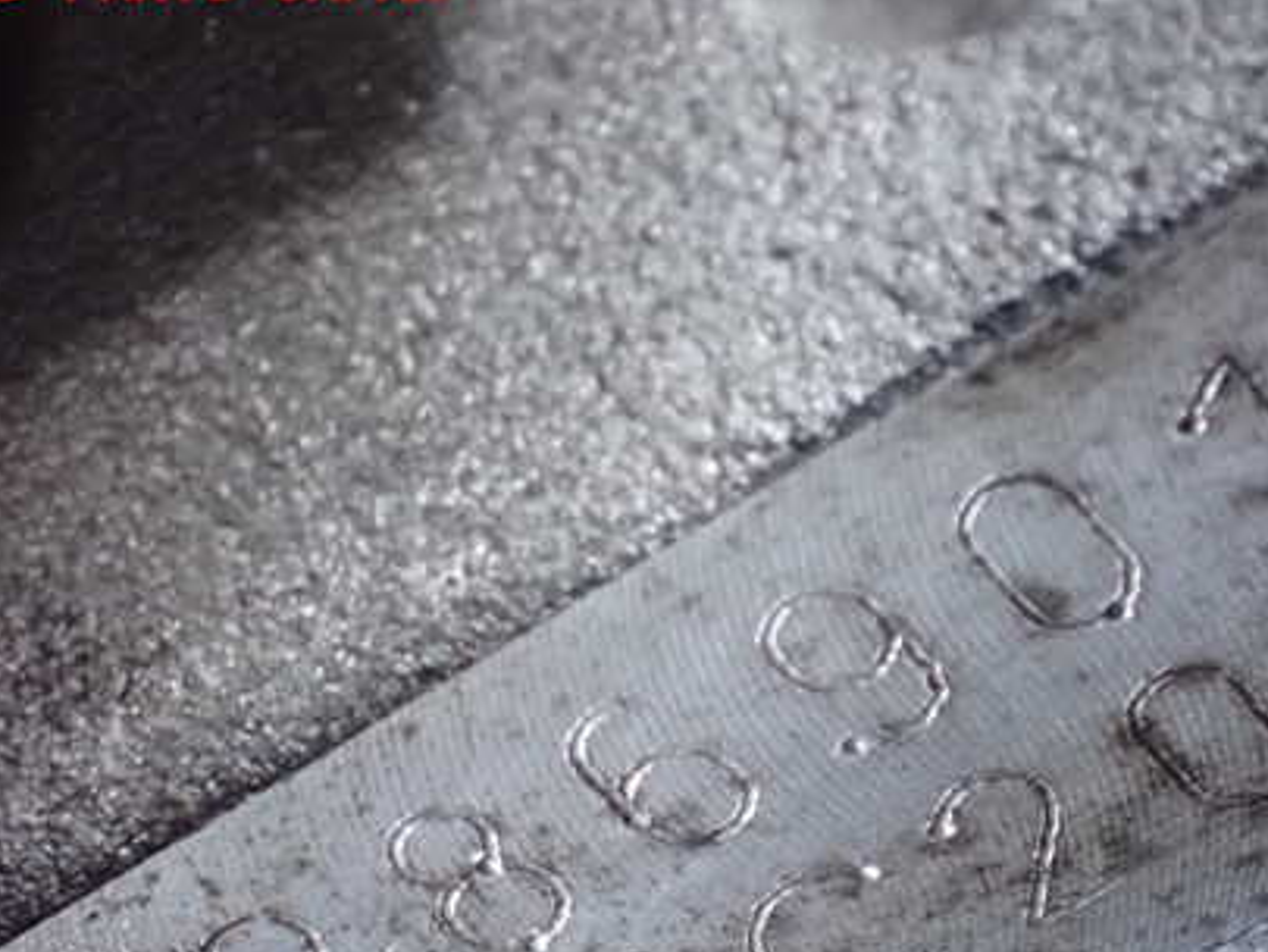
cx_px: 814
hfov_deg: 13.3
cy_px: 645
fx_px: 5423
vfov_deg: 10.0
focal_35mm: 148
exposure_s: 1/50
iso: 1600
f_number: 4.9
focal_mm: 18
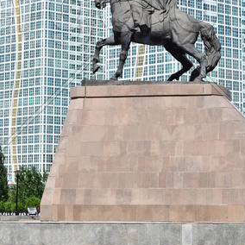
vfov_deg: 13.3
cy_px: 10
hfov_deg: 13.4
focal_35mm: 130
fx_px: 1041
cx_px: 139
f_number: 11
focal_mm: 50
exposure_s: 1/125
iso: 100
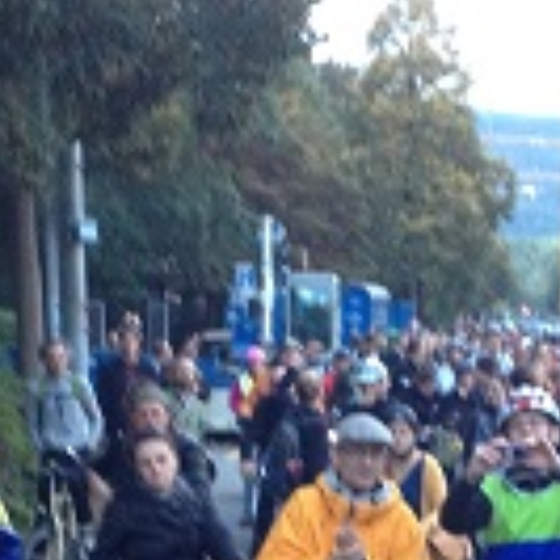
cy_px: 608
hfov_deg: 14.8
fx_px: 2123
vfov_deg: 14.7
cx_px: 535
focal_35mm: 116
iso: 125
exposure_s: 1/20
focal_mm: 4.28
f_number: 2.4
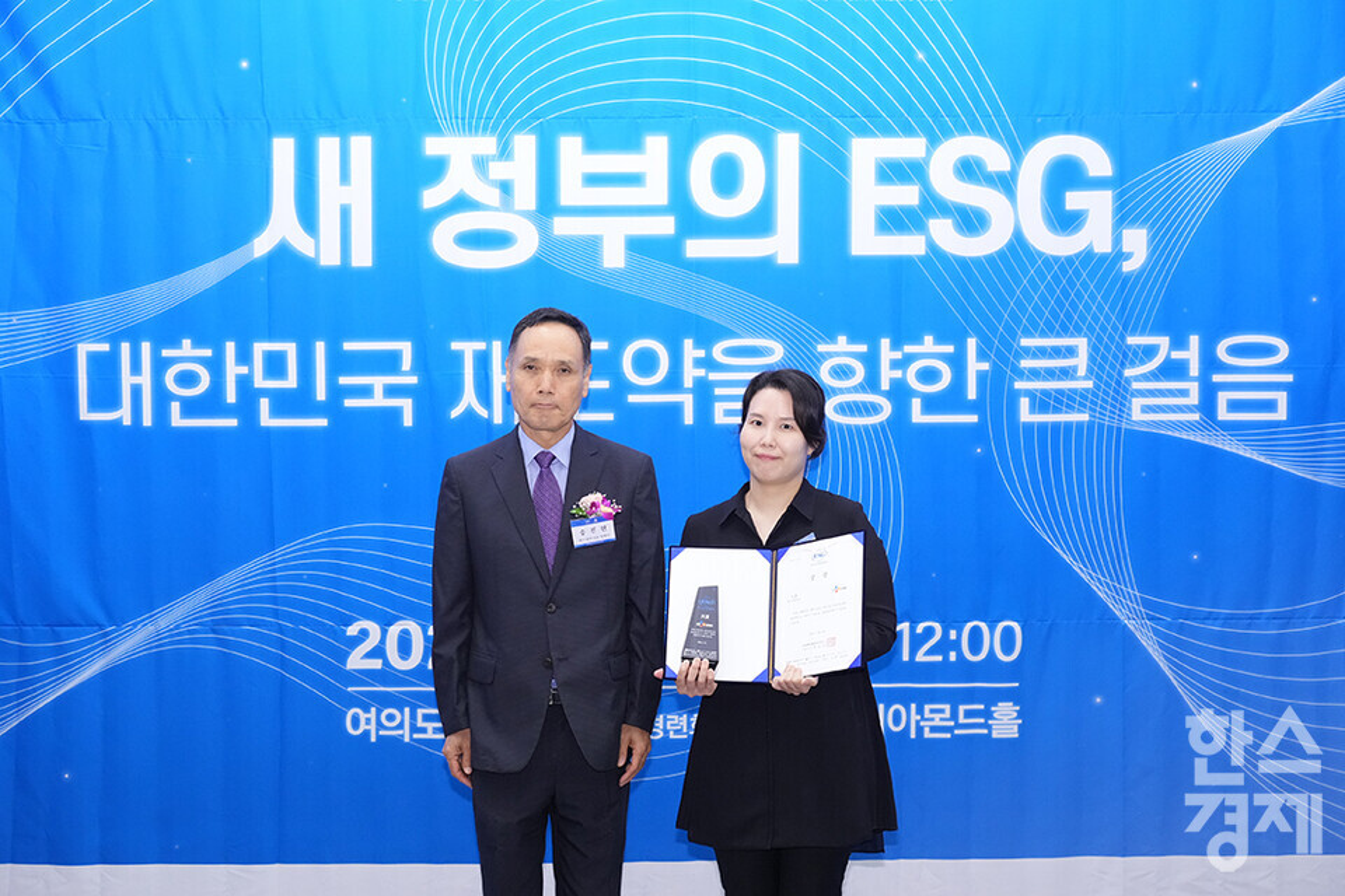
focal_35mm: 68
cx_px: 672
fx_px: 2540
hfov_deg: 29.7
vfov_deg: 20.0
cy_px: 448
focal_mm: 68
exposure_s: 1/100
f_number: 5
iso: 3200
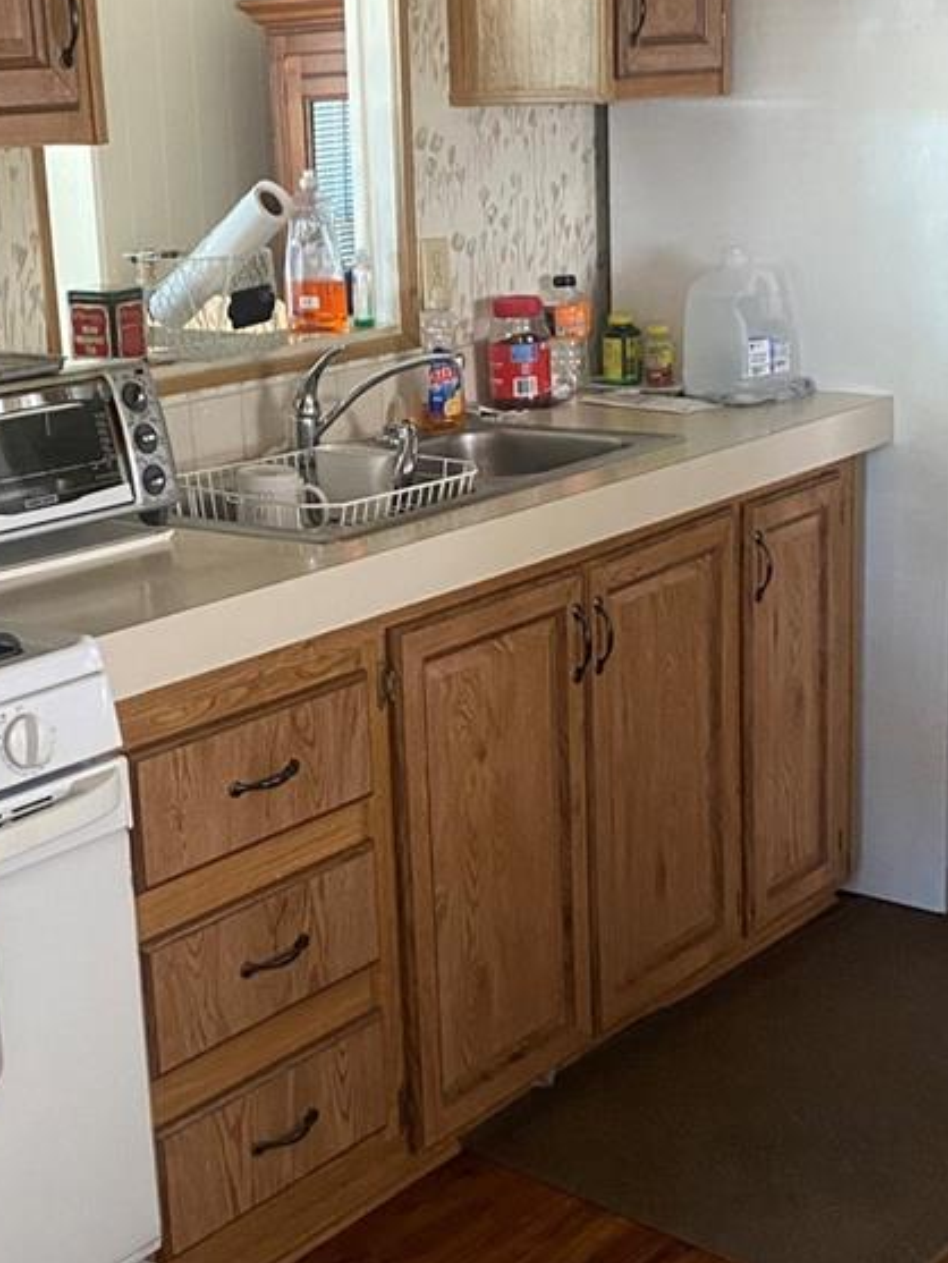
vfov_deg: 34.3
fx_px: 2044
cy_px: 635
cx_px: 372
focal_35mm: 56
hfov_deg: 26.1
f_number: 1.8
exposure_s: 1/38
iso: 640
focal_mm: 4.25
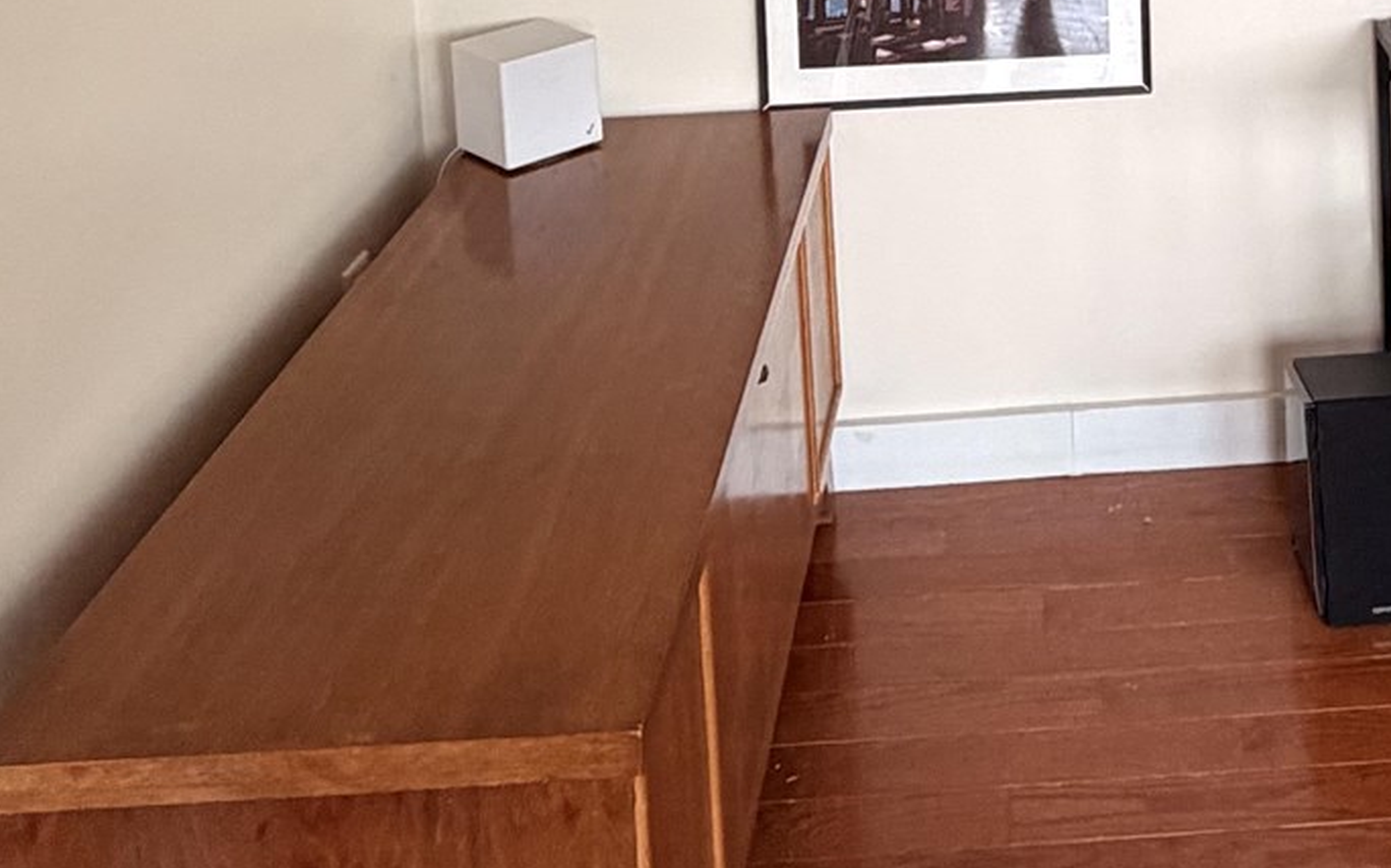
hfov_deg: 38.7
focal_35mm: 50
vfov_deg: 22.2
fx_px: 1895
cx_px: 1123
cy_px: -358
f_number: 2.2
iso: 400
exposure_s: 1/60
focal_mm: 2.22
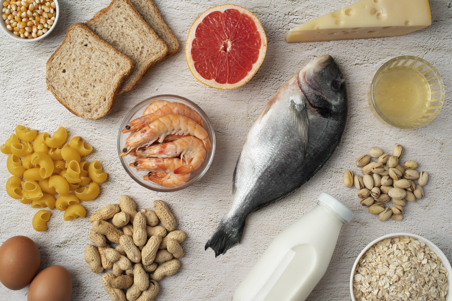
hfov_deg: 39.6
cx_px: 226
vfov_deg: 27.0
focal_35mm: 50
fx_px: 628
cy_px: 150
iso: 100
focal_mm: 50
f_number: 6.3
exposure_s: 1/100
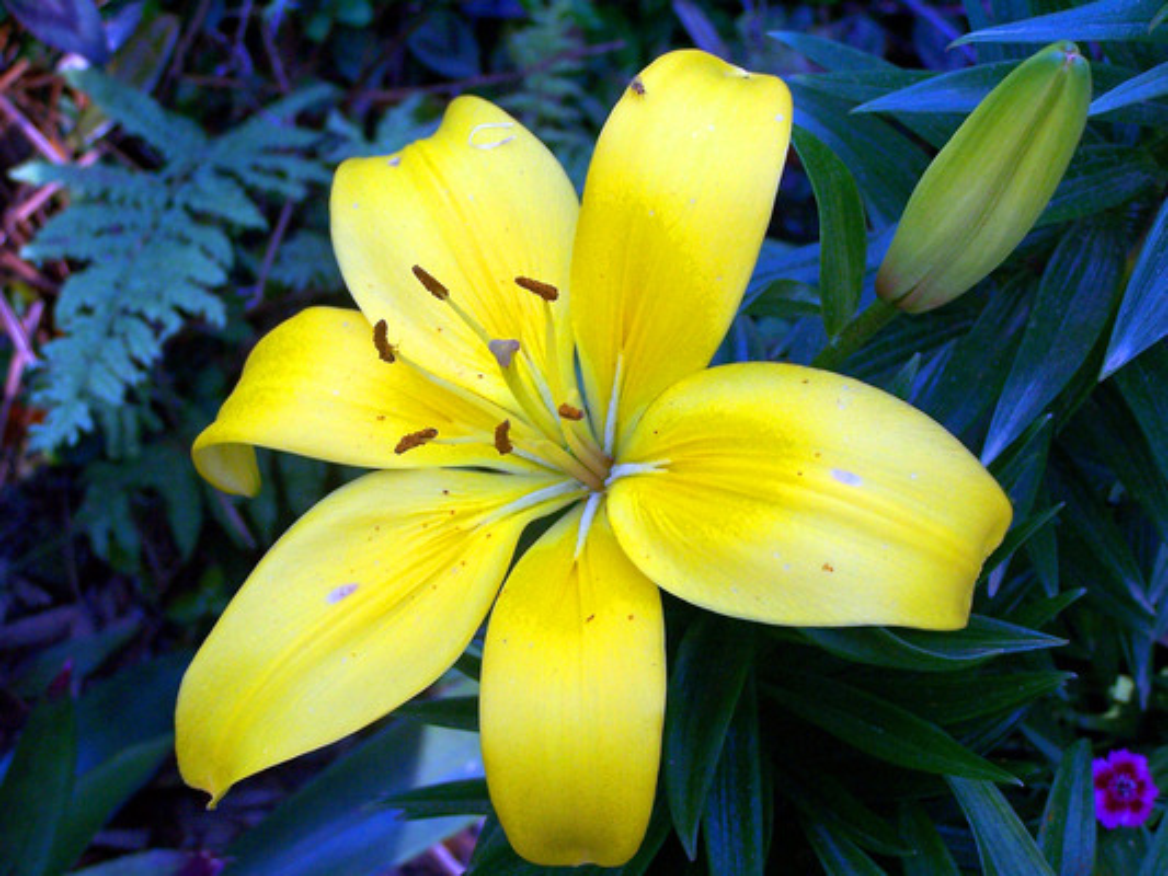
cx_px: 584
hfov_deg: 26.0
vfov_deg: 19.6
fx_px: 2531
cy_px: 438
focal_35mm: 75
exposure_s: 1/250
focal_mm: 12.4
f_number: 3.2
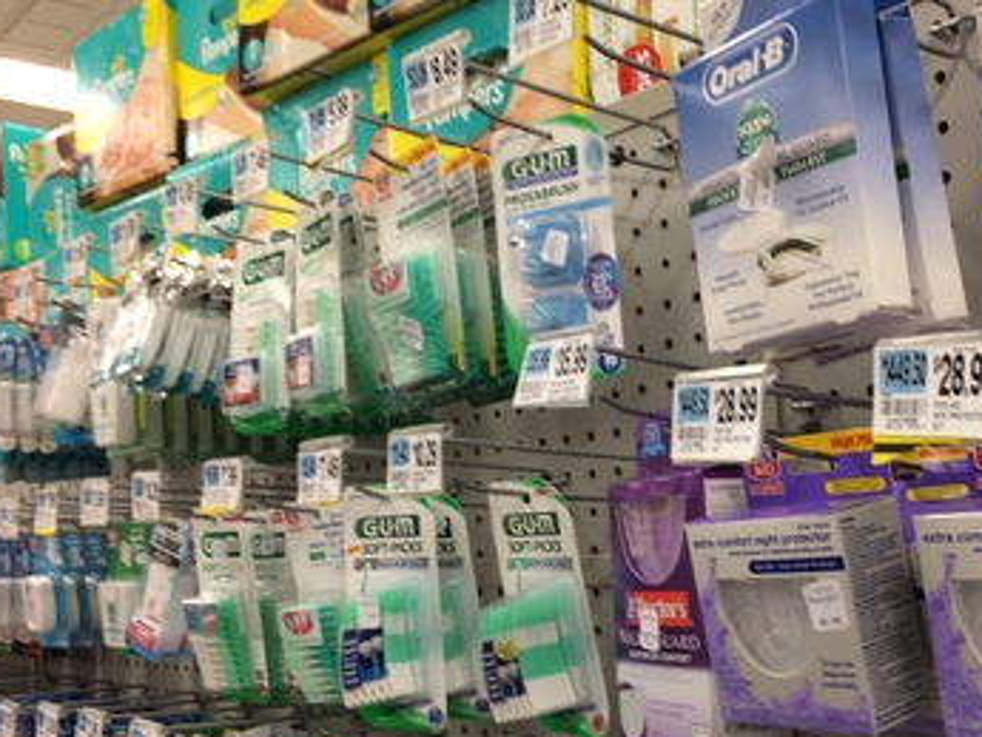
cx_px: 629
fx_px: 1192
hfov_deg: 44.3
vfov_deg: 34.2
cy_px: 465
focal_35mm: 42
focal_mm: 4.15
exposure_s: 1/33
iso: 50
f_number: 2.2
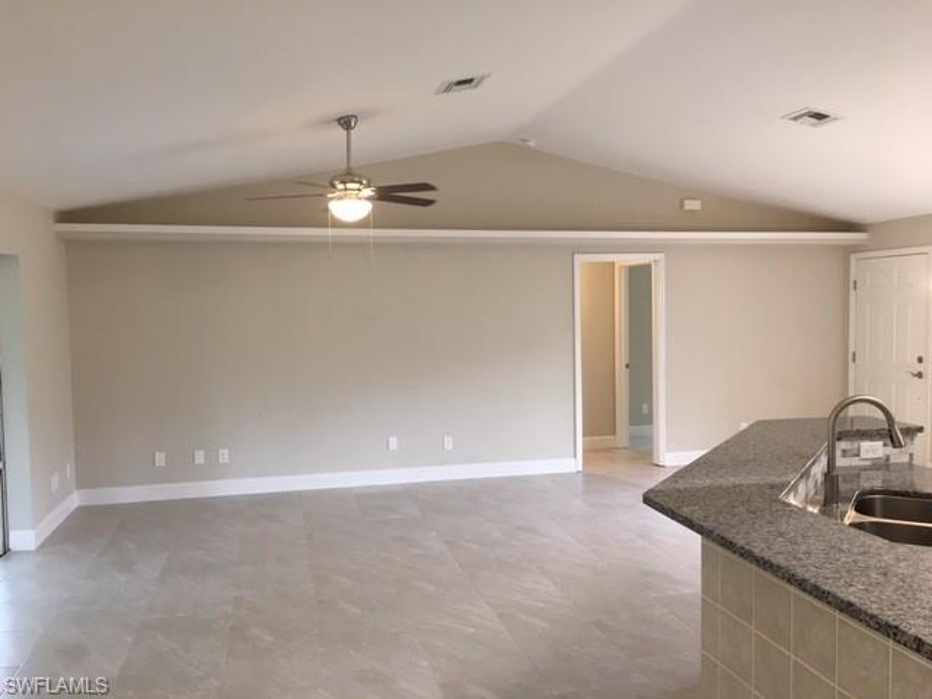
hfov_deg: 61.7
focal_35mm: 29
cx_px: 466
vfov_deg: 48.2
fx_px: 781
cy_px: 350
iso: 64
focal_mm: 4.15
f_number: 2.2
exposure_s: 1/30
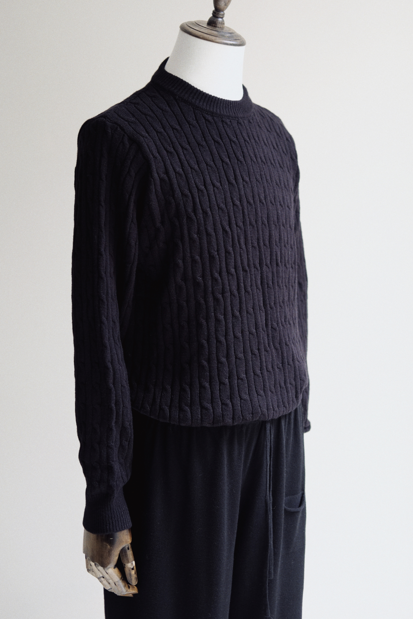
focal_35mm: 53
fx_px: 912
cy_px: 310
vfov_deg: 37.5
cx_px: 206
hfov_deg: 25.5
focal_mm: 35
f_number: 2
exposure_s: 1/85
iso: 320
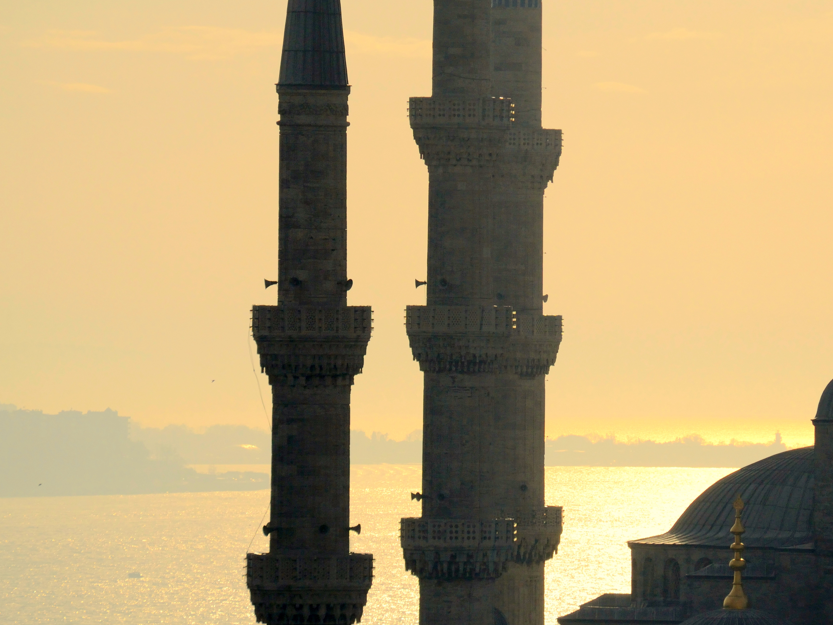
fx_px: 9217
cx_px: 505
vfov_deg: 3.9
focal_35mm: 383
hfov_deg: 5.2
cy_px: 299
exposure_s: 1/4000
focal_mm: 200
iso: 400
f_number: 8
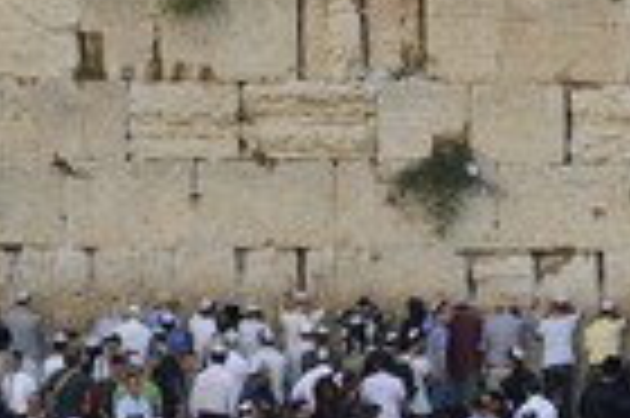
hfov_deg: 3.5
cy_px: 270
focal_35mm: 585
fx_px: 10225
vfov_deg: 2.3
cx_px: 288
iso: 800
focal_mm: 195
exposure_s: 1/160
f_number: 8
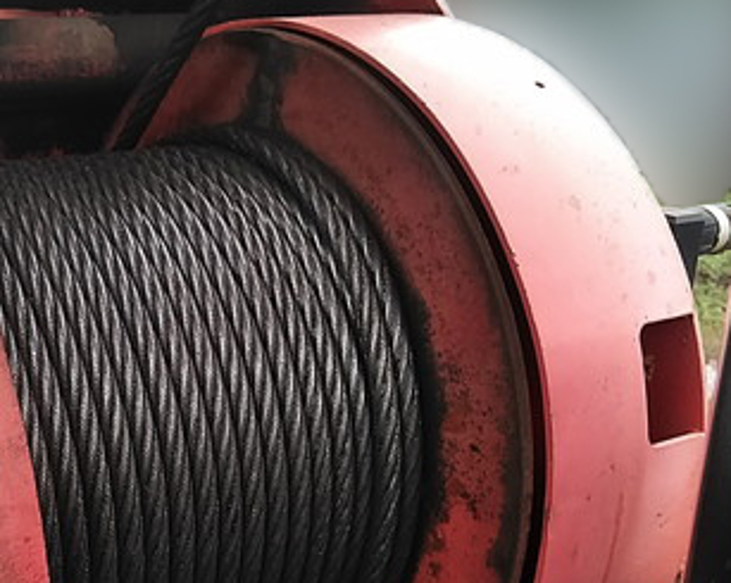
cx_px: 76
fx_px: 1189
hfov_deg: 32.5
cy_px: 383
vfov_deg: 27.4
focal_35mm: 55
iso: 60
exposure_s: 1/251
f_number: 2.2
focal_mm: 3.46
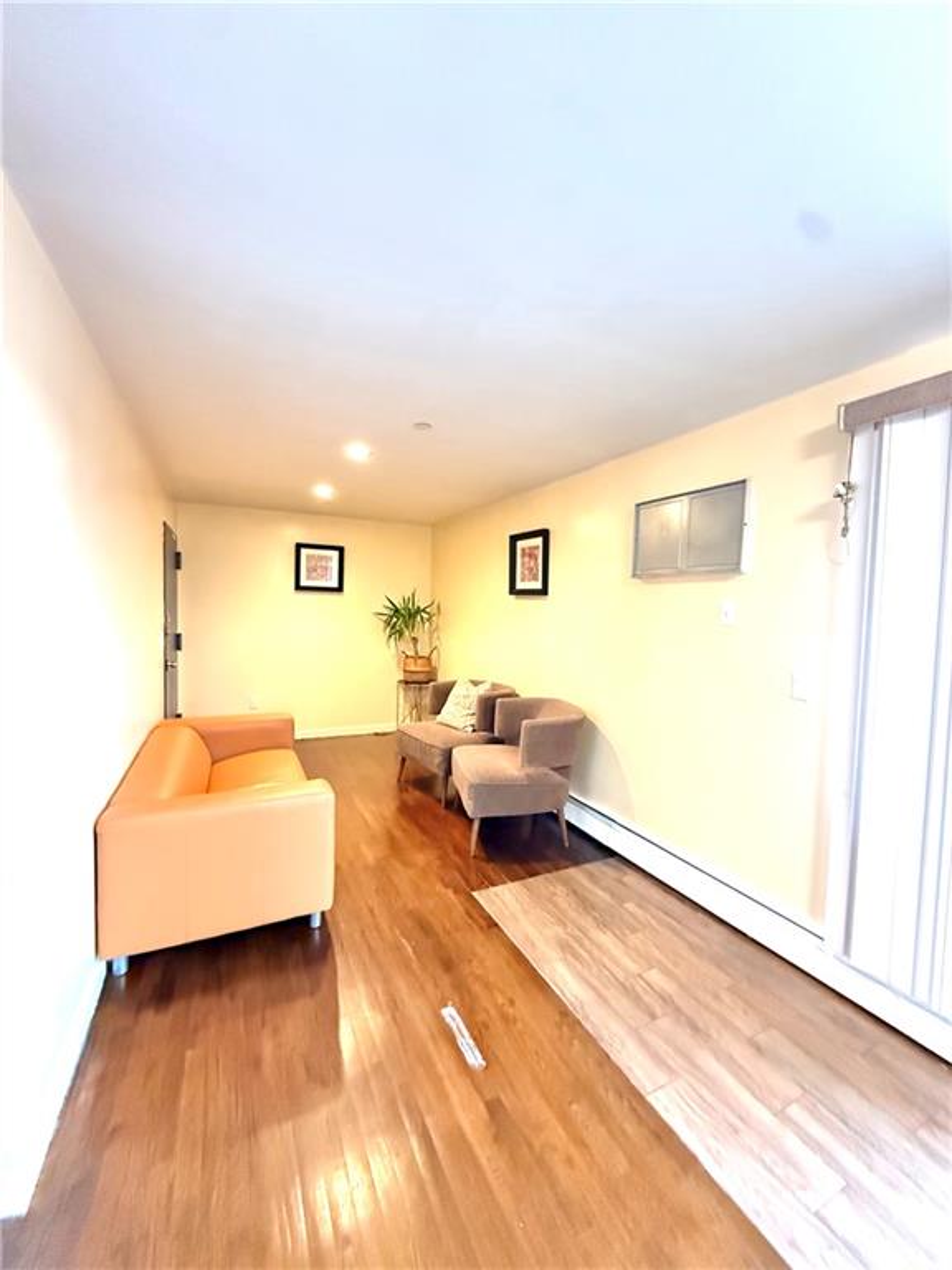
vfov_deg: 102.1
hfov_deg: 85.7
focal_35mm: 14
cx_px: 476
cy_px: 635
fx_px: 513
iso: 1250
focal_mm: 2.22
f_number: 2.2
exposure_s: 1/45
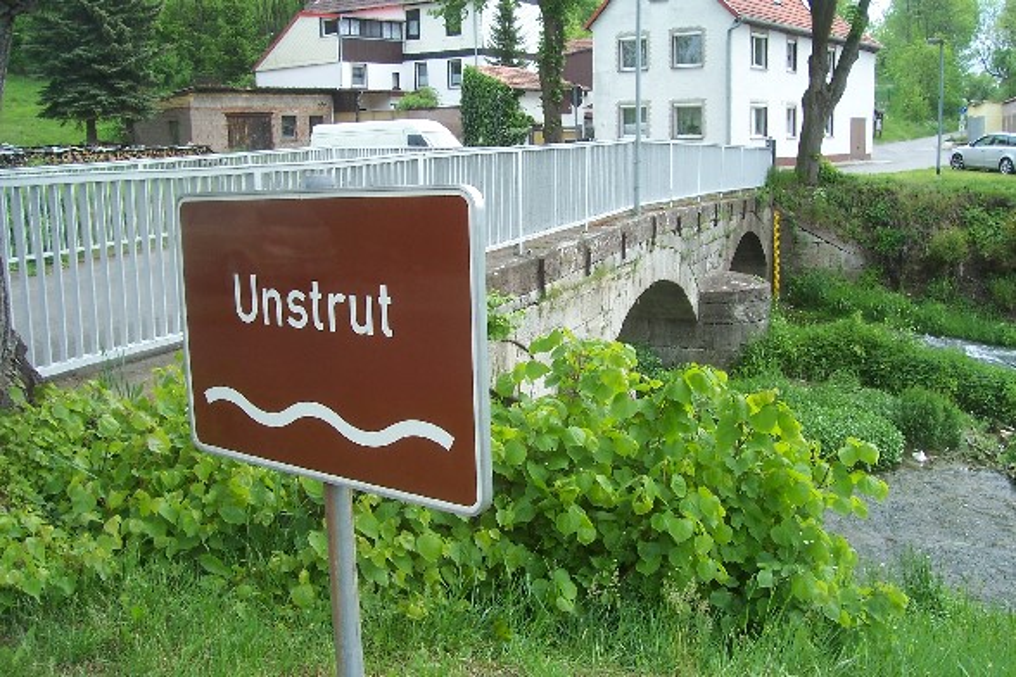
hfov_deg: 55.8
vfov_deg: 38.9
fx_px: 959
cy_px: 338
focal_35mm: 34
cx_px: 508
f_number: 5.6
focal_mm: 5.6
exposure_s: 1/125
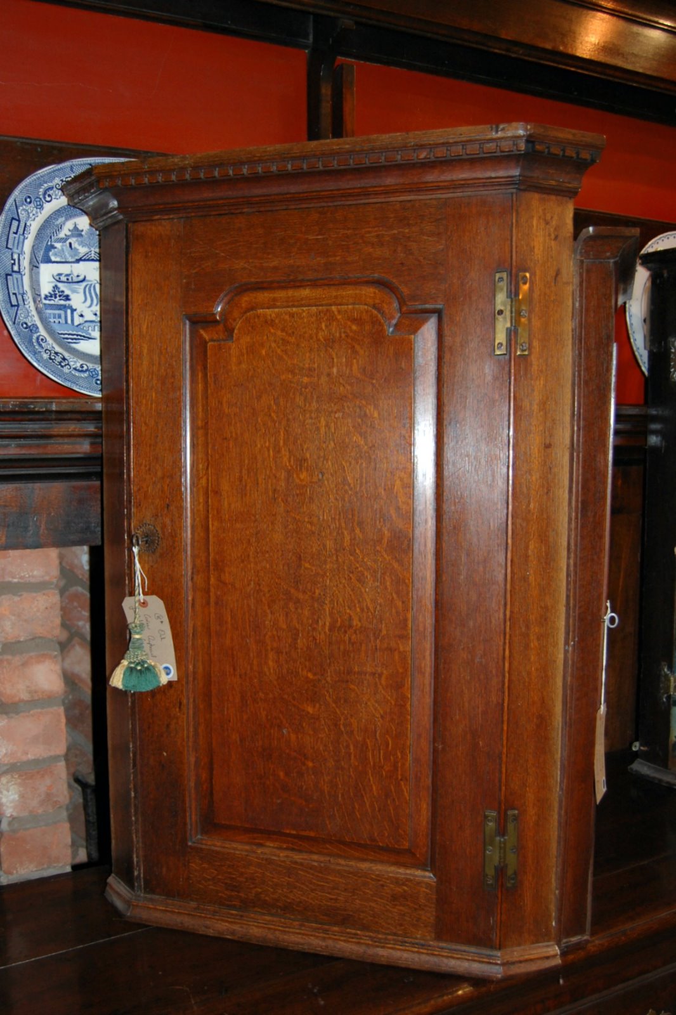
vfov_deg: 61.9
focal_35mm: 30
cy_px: 508
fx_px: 845
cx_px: 338
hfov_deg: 43.6
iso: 400
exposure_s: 1/60
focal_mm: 20
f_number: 3.8
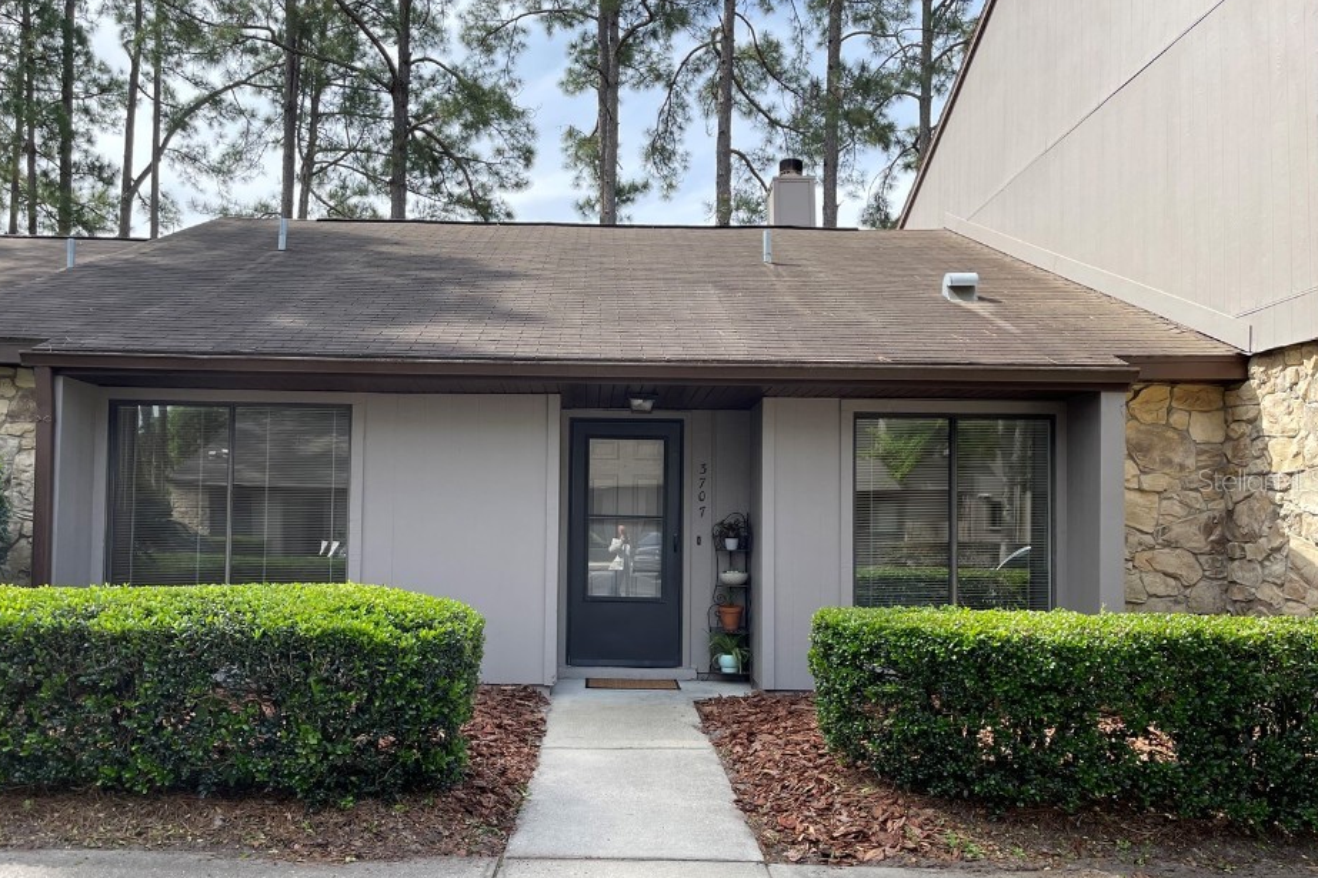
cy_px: 480
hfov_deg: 61.8
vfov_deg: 43.5
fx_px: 1098
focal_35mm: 30
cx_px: 601
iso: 32
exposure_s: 1/1200
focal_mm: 5.1
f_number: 1.6
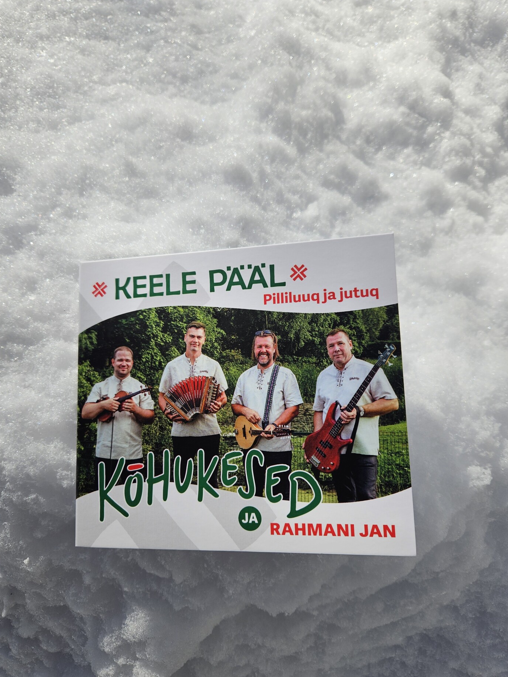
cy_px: 349
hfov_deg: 56.8
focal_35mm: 24
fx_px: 470
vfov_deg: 71.6
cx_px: 248
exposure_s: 1/3589
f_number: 1.8
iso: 25
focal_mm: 5.4
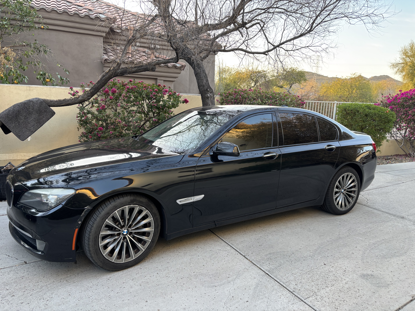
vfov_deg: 53.1
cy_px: 156
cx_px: 208
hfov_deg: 67.3
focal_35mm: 26
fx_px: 312
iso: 80
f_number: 1.6
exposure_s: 1/121
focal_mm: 5.96
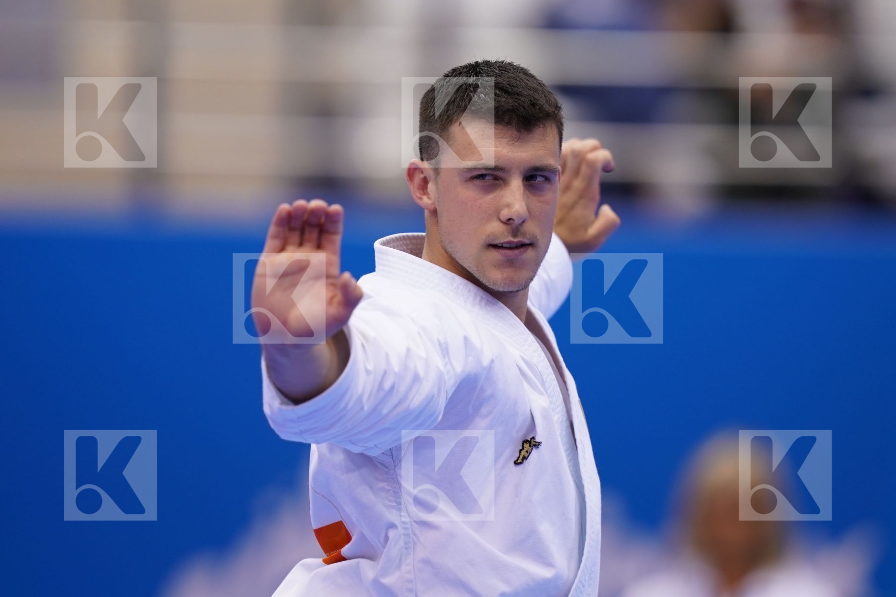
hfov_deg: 3.4
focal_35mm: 600
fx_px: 14932
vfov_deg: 2.3
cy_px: 298
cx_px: 448
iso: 640
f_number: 2.8
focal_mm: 400
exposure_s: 1/500
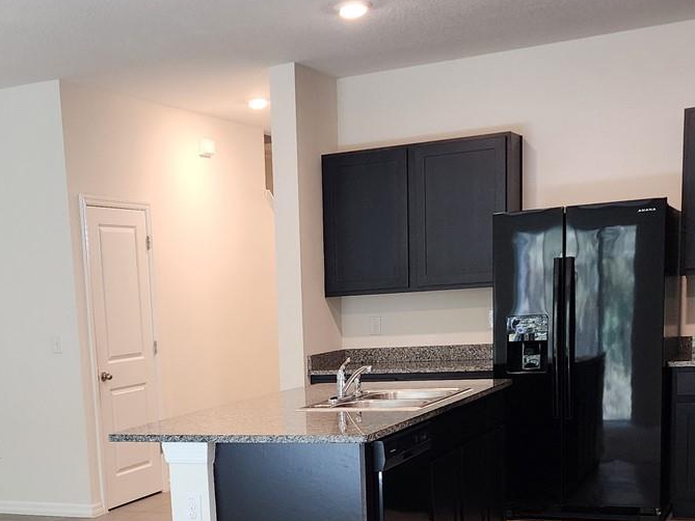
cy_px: 483
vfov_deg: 25.6
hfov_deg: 34.4
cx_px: 195
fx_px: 1104
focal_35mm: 55
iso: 320
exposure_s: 1/120
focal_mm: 6.4
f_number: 1.8
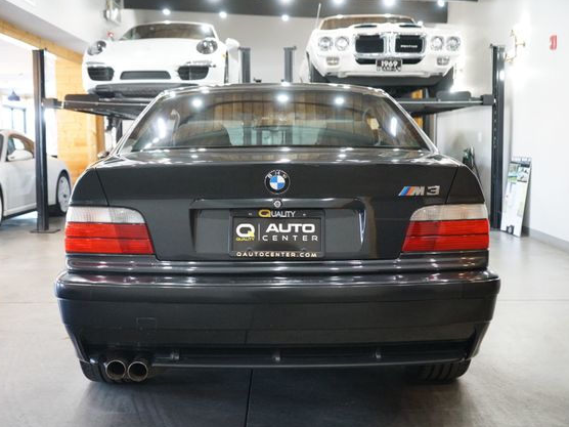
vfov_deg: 34.3
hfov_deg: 44.8
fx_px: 690
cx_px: 270
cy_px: 215
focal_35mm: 42
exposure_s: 1/100
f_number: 4
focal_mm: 38
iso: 10000
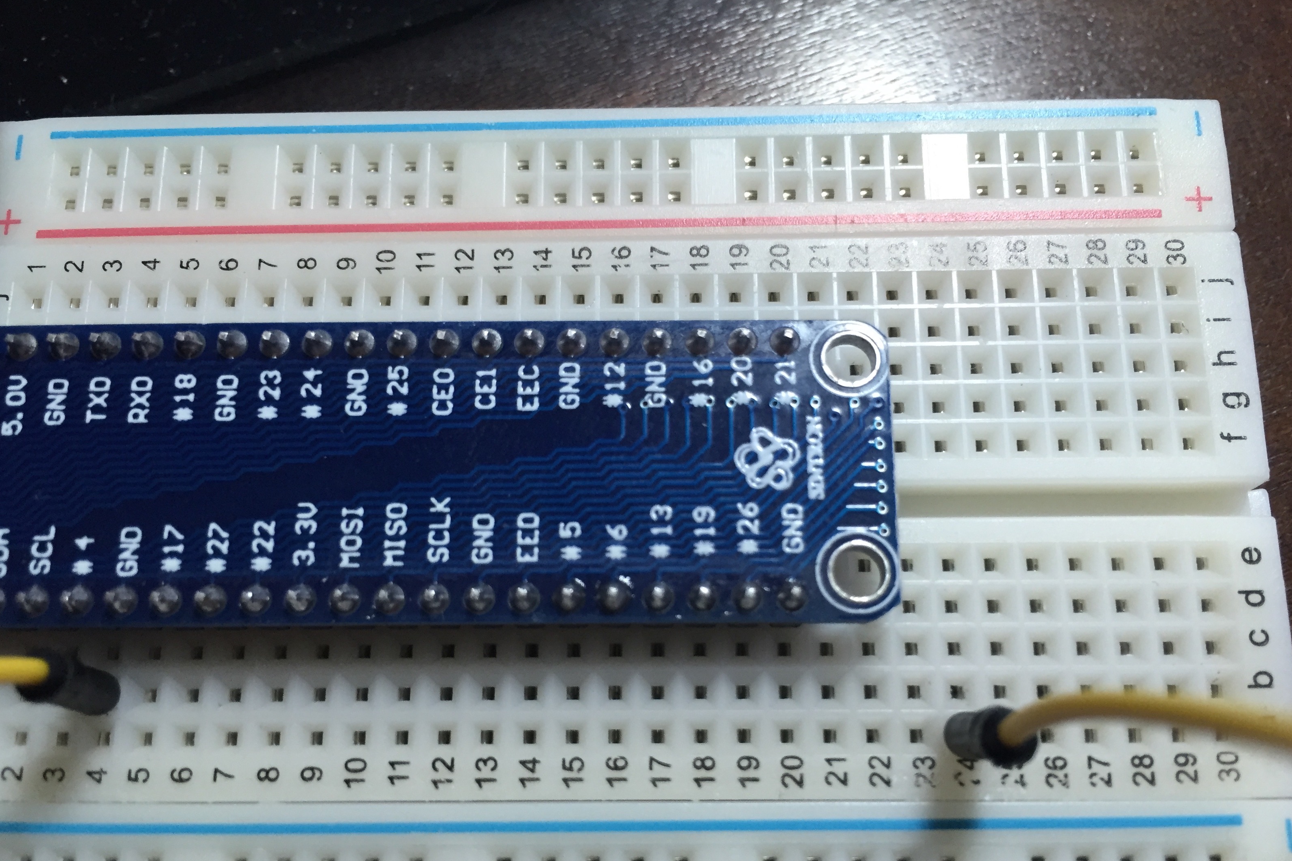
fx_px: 1112
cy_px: 482
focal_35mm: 31
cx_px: 650
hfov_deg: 60.3
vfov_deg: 42.2
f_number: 2.2
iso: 50
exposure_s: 1/30
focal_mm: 4.15
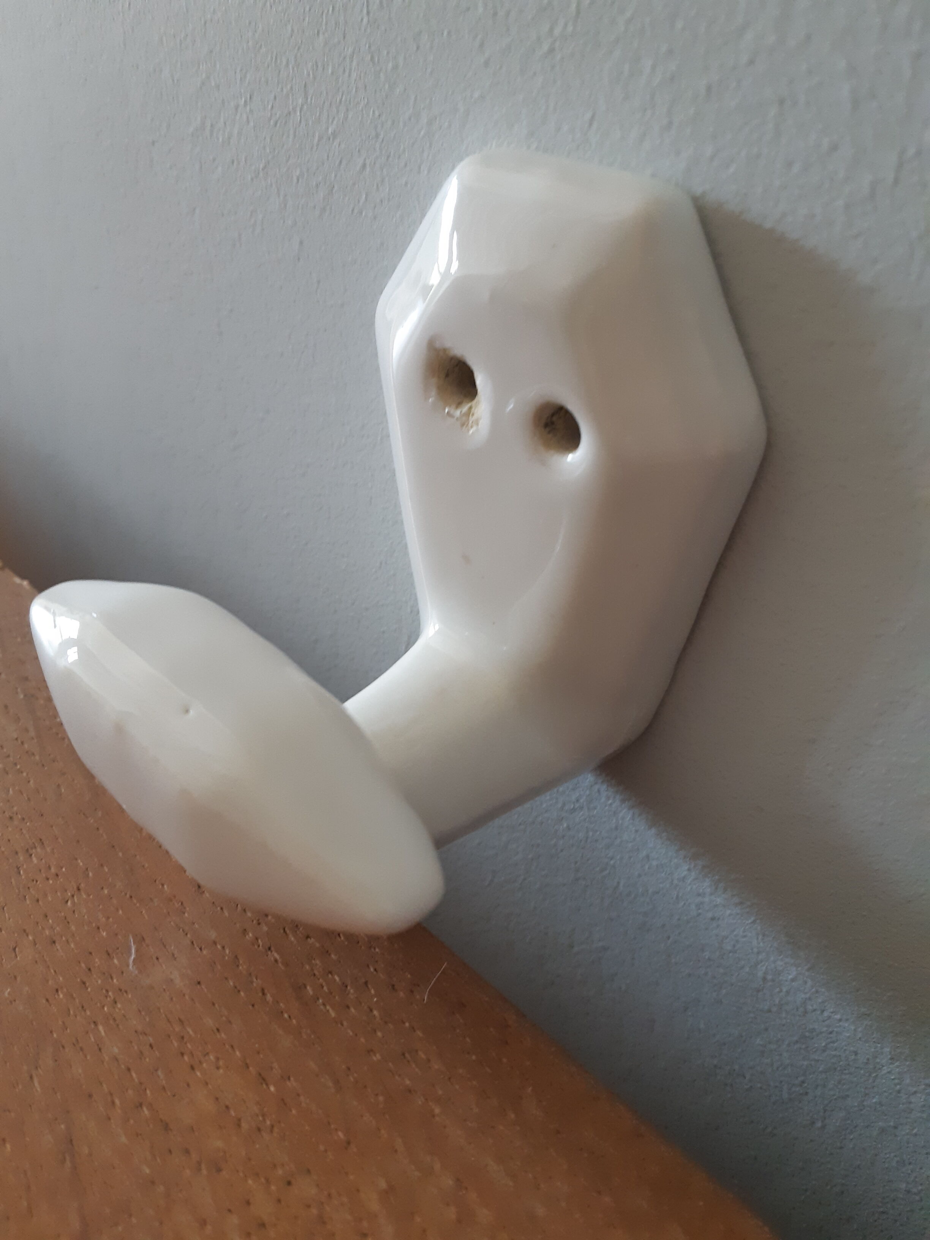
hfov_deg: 53.1
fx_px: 931
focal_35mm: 26
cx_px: 465
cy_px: 620
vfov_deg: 67.3
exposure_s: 1/25
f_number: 1.7
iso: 250
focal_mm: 3.93
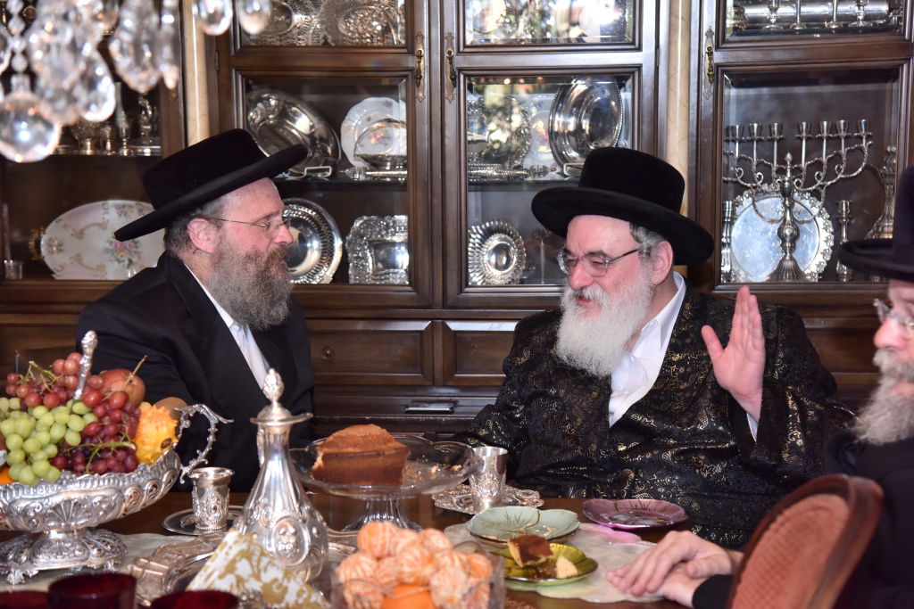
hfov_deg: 28.8
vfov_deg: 19.5
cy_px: 304
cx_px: 457
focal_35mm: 70
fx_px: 1777
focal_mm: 70
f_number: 5
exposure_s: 1/125
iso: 1600
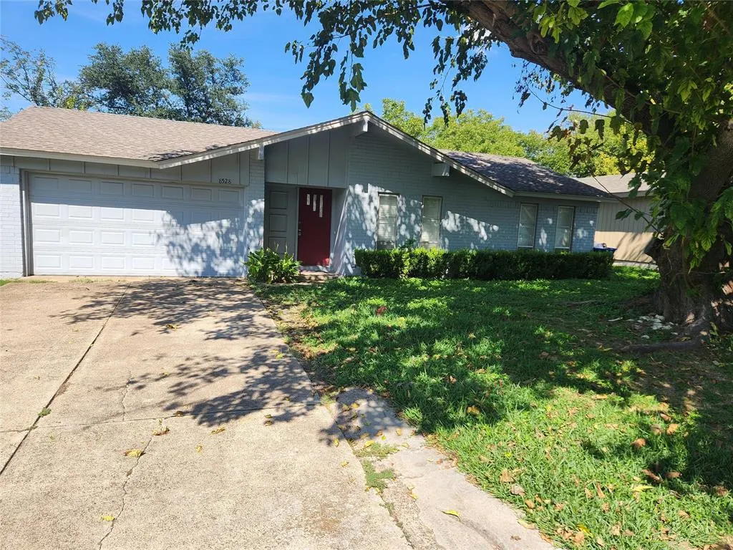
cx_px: 366
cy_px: 275
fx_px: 487
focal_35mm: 23
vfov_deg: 58.9
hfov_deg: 73.9
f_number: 1.8
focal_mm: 5.4
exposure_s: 1/904
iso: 20
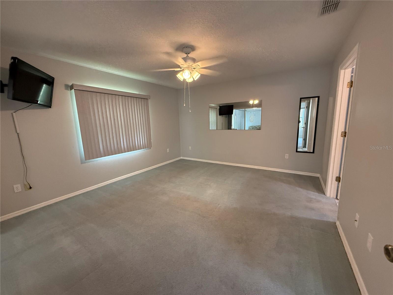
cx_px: 196
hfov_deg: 102.1
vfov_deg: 85.7
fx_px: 159
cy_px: 148
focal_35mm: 14
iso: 400
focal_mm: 2.22
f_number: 2.2
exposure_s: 1/120
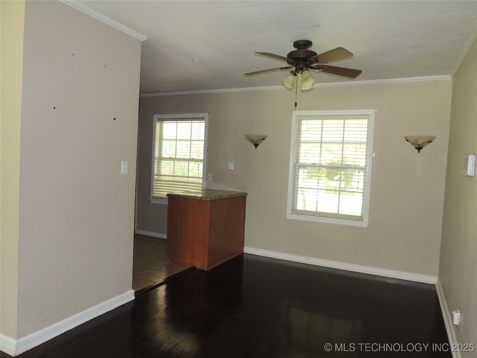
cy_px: 179
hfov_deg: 71.6
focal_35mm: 24
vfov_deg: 56.8
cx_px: 238
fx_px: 331
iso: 180
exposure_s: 1/40
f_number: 3
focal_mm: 4.3
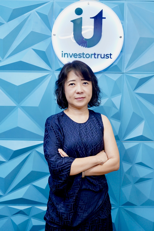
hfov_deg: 54.0
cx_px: 77
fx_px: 151
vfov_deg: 74.9
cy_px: 116
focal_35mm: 24
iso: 2000
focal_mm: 23.5
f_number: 4
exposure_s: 1/250
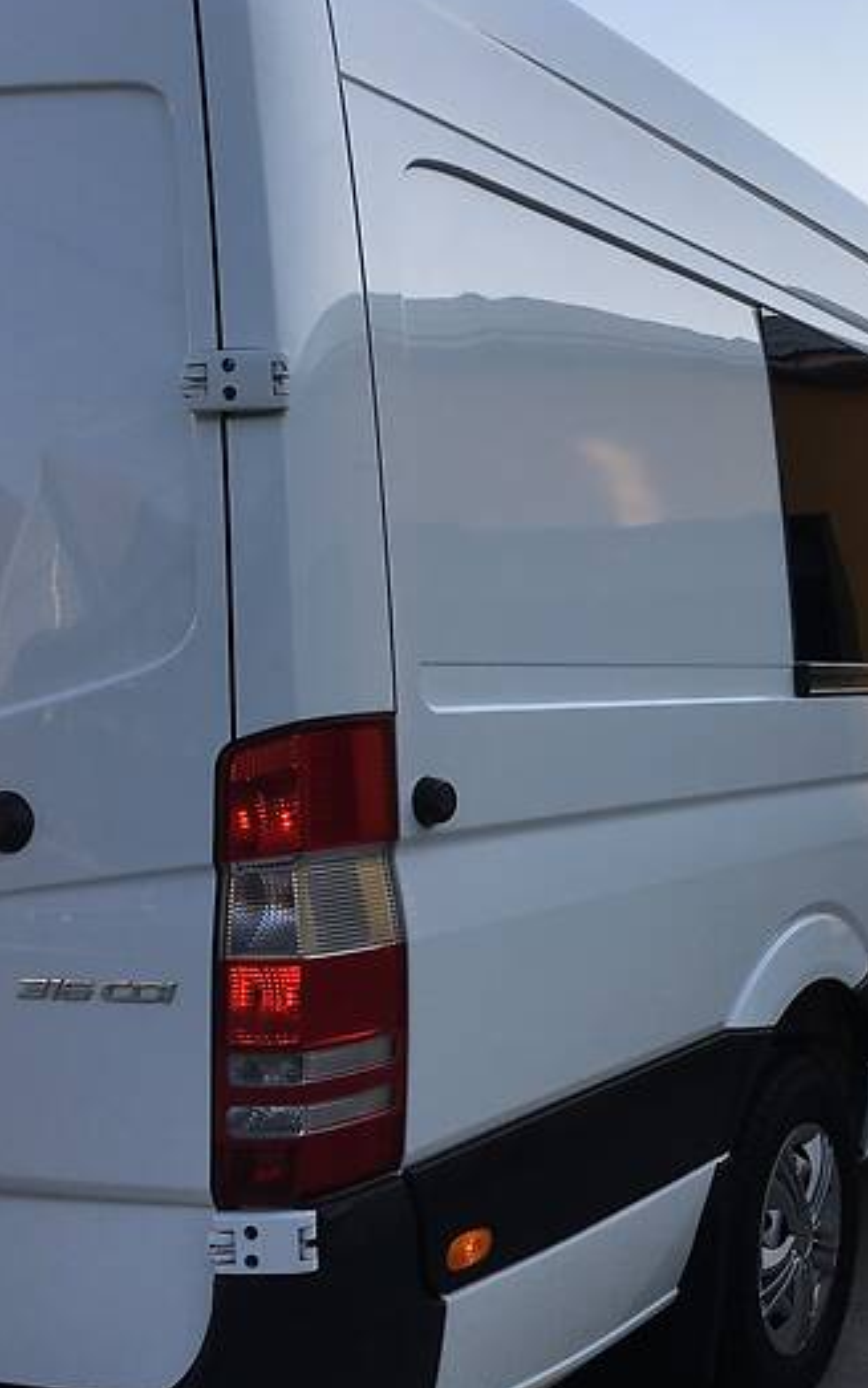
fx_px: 1778
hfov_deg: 26.2
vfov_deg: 42.6
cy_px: 725
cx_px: 841
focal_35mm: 47
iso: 25
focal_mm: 4.2
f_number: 2.2
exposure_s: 1/635
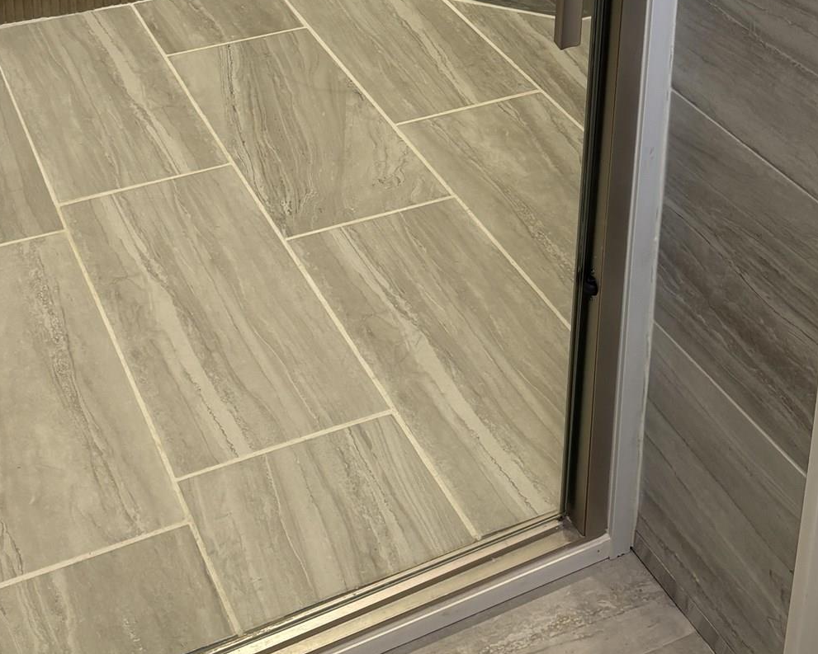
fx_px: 1429
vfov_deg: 22.1
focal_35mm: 59
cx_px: 293
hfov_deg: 31.8
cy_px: -275
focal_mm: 5.96
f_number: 1.6
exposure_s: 1/60
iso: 80
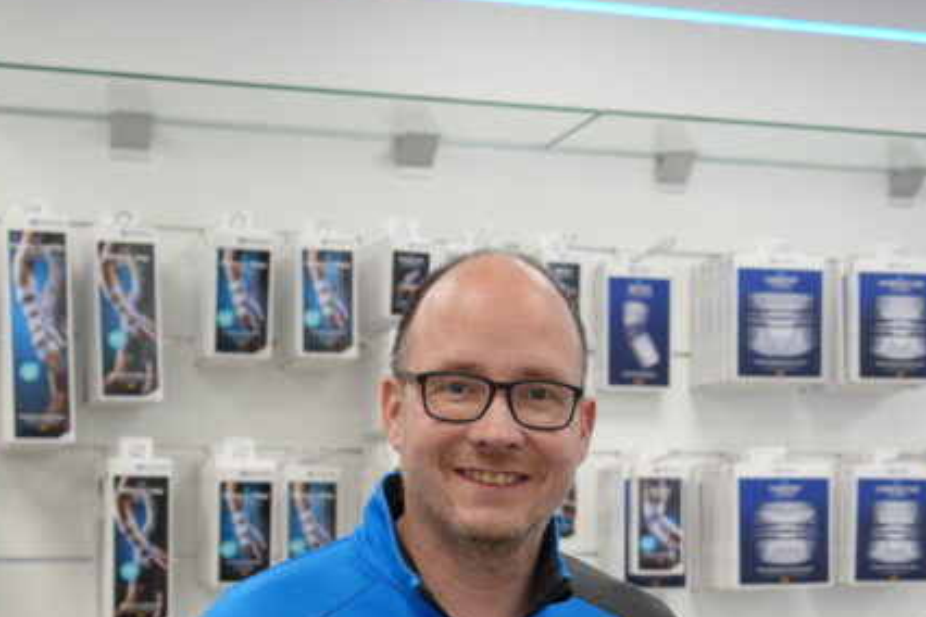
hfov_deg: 26.1
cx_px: 667
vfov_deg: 17.0
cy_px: 727
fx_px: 1980
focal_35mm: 77
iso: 640
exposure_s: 1/160
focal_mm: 32
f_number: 4
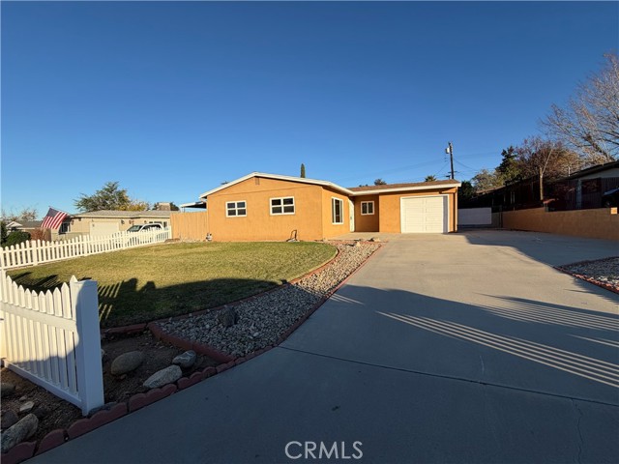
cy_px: 232
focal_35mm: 14
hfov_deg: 102.1
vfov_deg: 85.7
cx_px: 310
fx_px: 250
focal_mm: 2.22
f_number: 2.2
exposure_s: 1/770
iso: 25
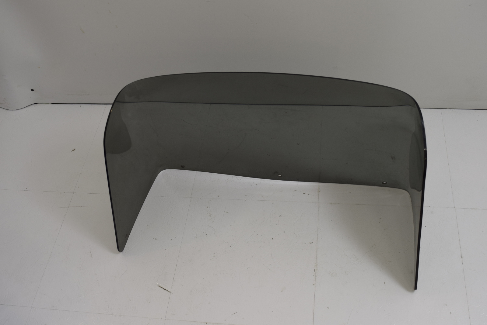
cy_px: 162
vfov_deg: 34.3
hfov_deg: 49.5
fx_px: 528
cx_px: 244
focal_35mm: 39
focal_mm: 26
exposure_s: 1/160
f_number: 8
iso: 400
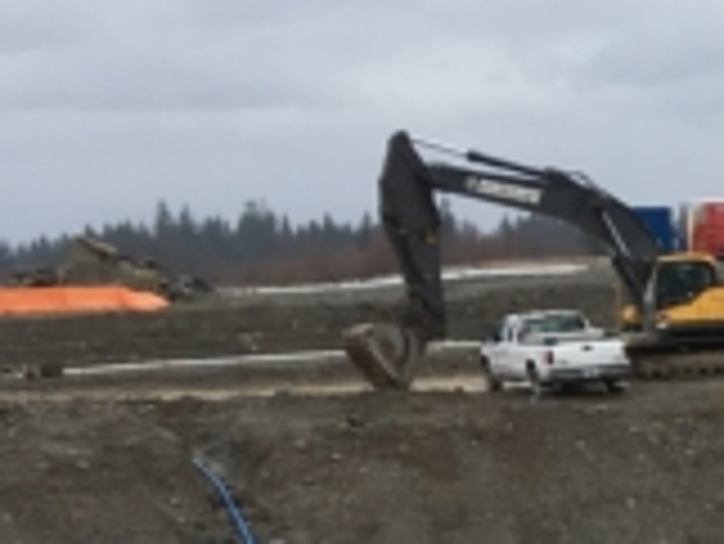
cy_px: 674
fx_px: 3014
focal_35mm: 144
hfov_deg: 11.3
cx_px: 1749
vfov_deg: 10.1
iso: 25
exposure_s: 1/541
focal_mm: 4.15
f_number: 2.2
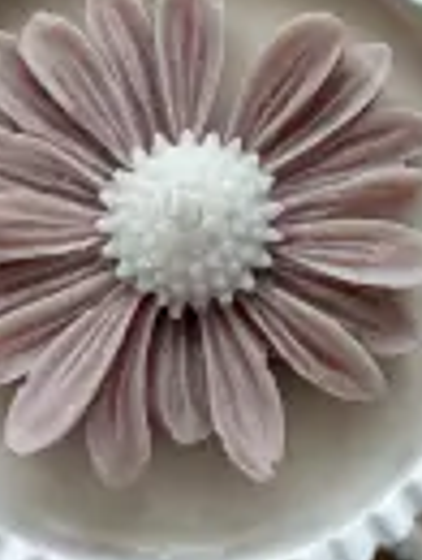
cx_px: 353
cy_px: 95
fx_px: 1296
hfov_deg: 18.3
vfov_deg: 23.9
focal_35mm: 80
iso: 40
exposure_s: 1/121
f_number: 1.6
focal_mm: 5.96
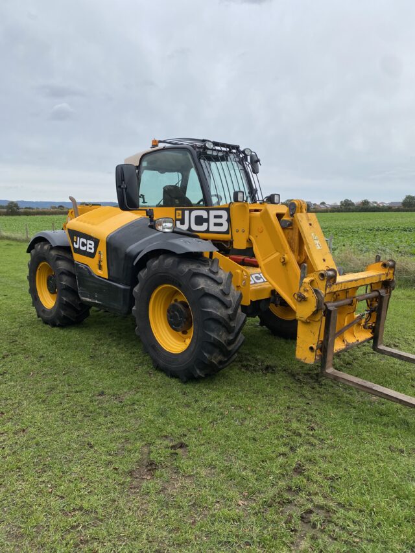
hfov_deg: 53.1
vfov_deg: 67.3
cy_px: 276
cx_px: 208
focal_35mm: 26
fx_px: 416
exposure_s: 1/654
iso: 32
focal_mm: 4.25
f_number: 1.8
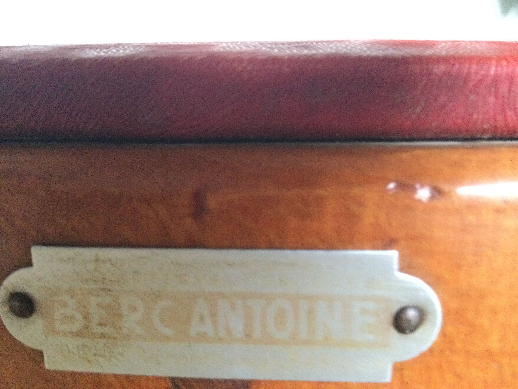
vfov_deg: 45.4
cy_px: 194
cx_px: 259
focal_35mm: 31
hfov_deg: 58.4
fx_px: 464
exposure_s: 1/17
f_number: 2.4
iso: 320
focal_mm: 3.3
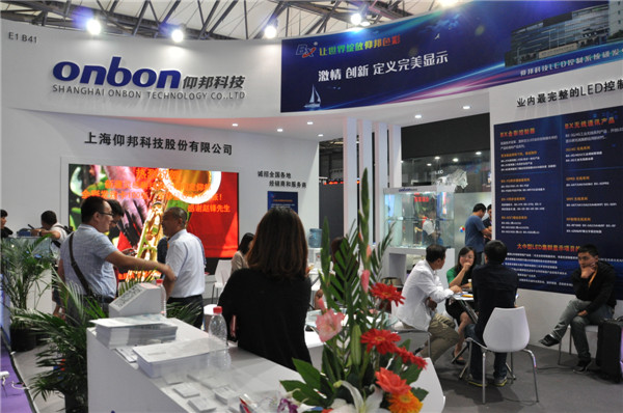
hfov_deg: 67.5
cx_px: 312
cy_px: 206
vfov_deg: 47.8
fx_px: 466
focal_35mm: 27
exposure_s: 1/100
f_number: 5
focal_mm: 18
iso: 800
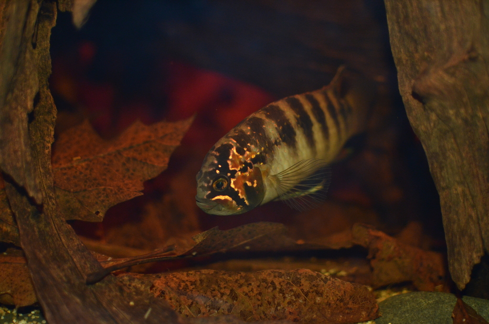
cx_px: 244
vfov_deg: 25.6
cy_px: 162
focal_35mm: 52
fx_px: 712
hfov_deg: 37.9
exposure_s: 1/125
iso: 1000
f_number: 1.8
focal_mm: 35
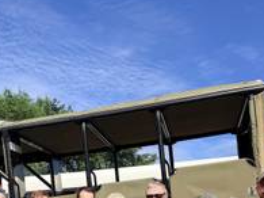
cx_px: 111
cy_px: 225
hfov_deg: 32.7
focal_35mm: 59
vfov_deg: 23.1
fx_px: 450
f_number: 1.78
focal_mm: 6.76
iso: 80
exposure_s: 1/5319
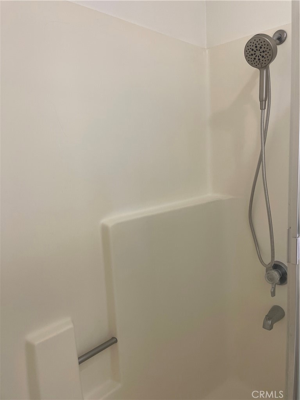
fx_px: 289
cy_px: 200
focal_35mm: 25
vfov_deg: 69.4
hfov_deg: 54.9
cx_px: 150
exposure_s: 1/60
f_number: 1.6
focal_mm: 5.1
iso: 64
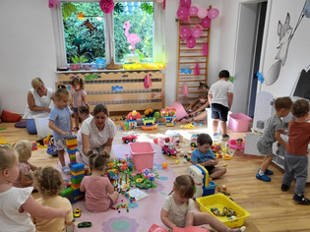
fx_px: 295
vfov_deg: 42.7
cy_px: 141
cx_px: 140
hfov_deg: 55.3
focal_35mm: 33
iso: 64
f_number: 1.8
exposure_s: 1/100
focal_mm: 5.4
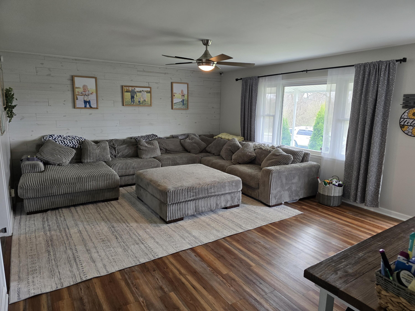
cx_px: 208
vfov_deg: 58.9
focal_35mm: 23
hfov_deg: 73.9
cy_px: 156
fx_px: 276
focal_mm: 6.3
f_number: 1.7
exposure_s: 1/120
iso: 125
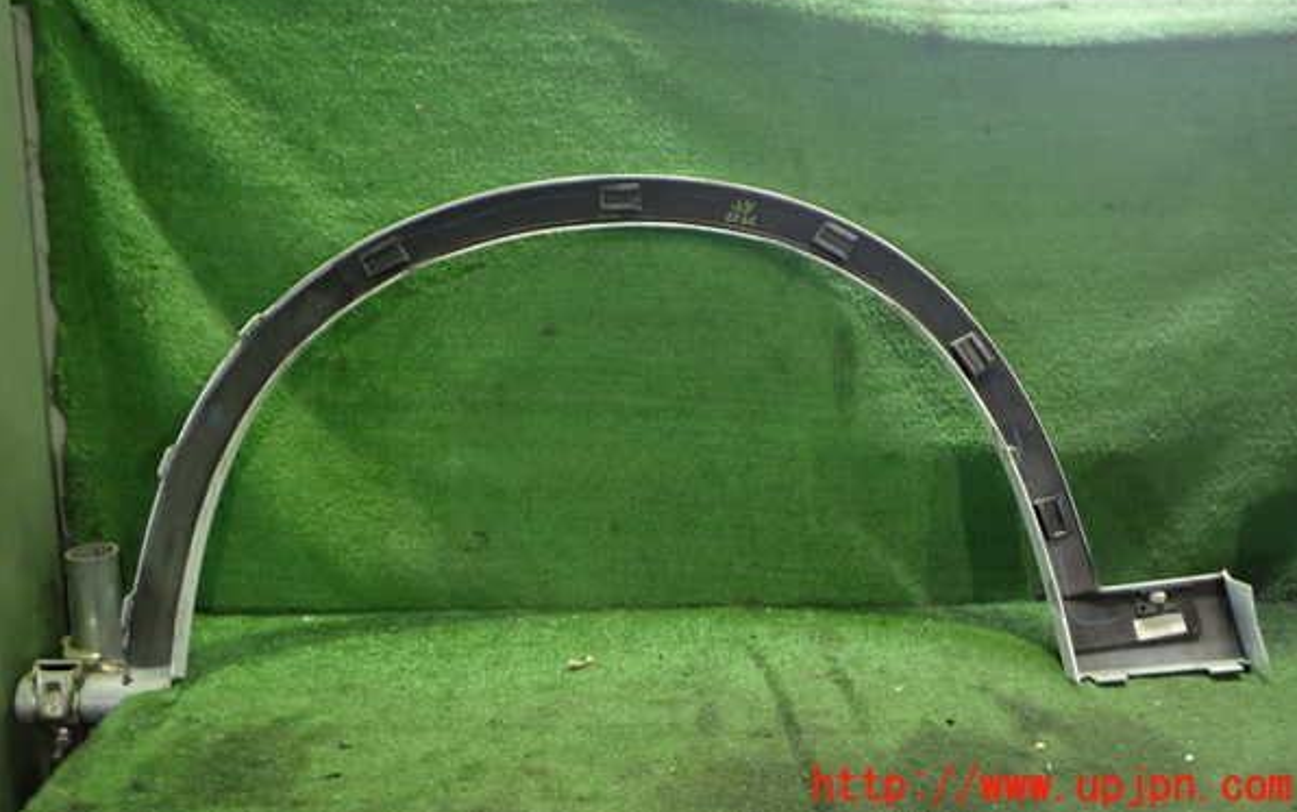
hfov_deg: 59.6
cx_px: 651
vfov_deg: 39.3
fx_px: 1132
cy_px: 324
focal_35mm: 32
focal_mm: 5.4
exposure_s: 1/25
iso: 800
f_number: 2.3
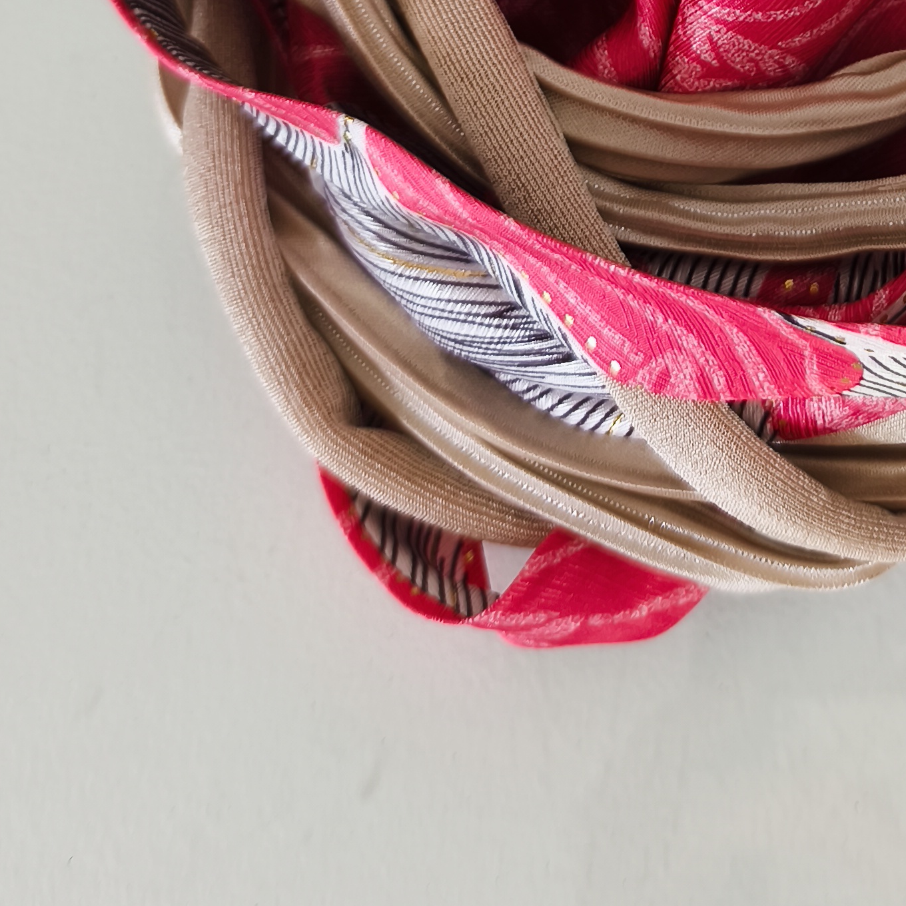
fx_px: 1806
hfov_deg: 27.0
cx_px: 847
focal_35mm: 61
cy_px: -304
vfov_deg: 24.3
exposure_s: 1/50
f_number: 1.65
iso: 50
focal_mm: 6.14
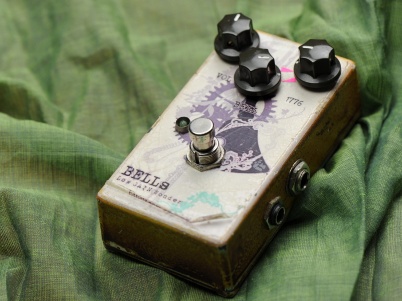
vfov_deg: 12.9
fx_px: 1335
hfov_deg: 17.1
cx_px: 182
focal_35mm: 115
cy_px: 150
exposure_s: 1/100
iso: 800
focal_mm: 105
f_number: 8
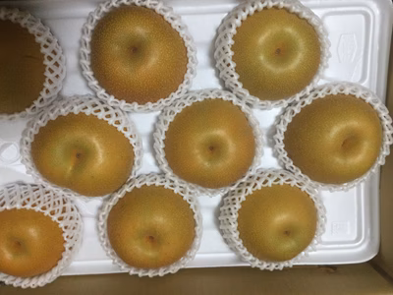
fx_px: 352
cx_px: 196
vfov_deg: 45.4
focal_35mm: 31
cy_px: 148
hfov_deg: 58.4
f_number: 2.4
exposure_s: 1/33
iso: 100
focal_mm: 3.3
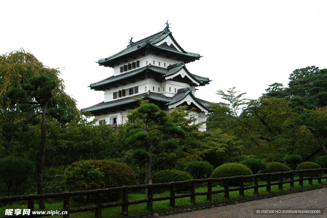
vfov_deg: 31.8
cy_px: 109
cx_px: 164
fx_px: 381
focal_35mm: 42
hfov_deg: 46.4
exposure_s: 1/80
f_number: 7.1
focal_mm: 28
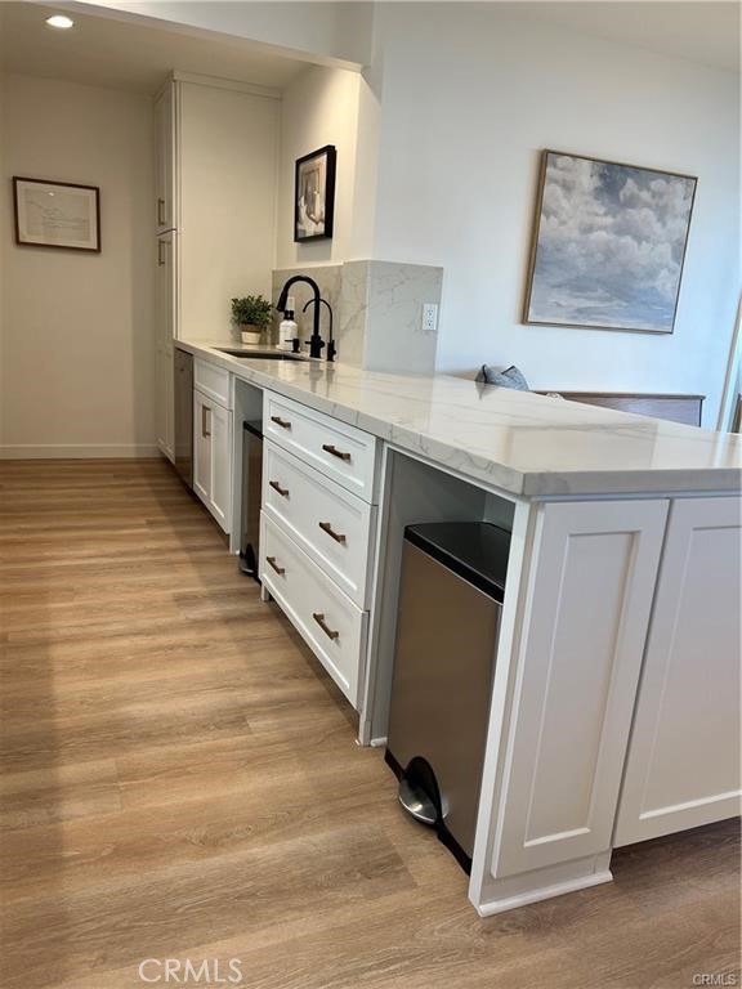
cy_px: 494
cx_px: 371
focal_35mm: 26
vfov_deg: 67.3
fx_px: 743
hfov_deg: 53.1
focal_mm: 5.7
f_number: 1.5
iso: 100
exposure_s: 1/120
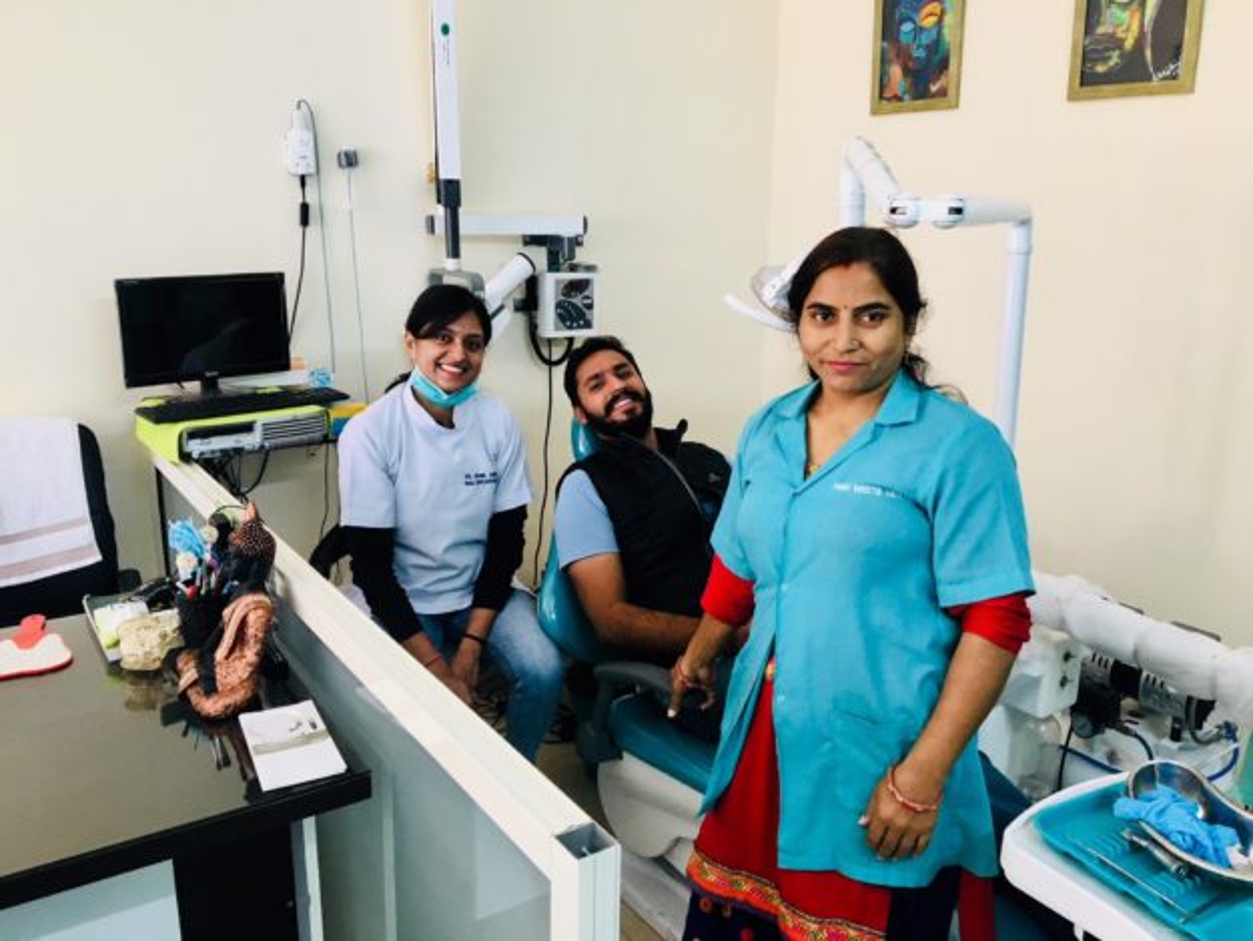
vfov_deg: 48.2
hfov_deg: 61.7
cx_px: 626
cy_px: 470
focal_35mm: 29
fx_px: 1050
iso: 125
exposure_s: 1/33
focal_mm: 4.15
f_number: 2.2
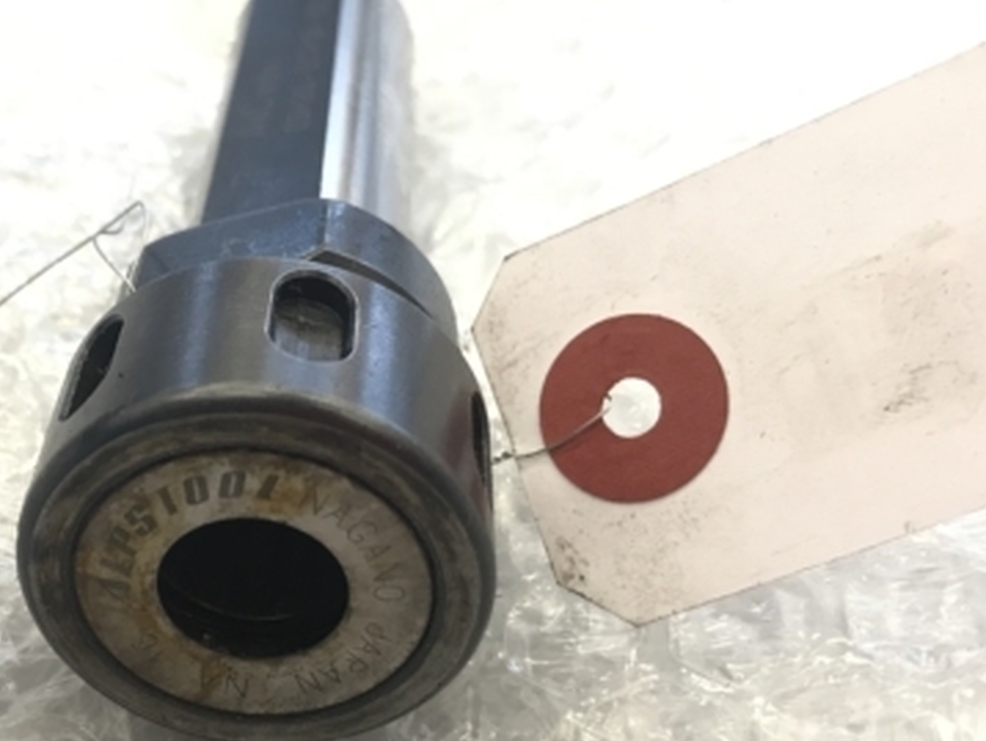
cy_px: 449
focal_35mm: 50
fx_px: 1425
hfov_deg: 37.5
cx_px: 289
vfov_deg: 29.1
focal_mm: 3.99
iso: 32
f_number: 1.8
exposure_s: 1/30
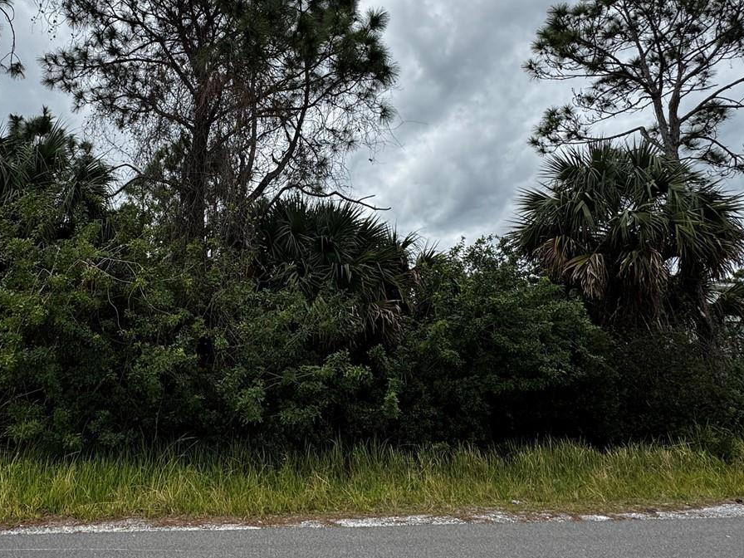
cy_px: 205
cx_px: 261
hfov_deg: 67.9
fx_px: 537
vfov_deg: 54.2
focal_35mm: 25
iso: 50
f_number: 2.2
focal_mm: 2.22
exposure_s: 1/1832
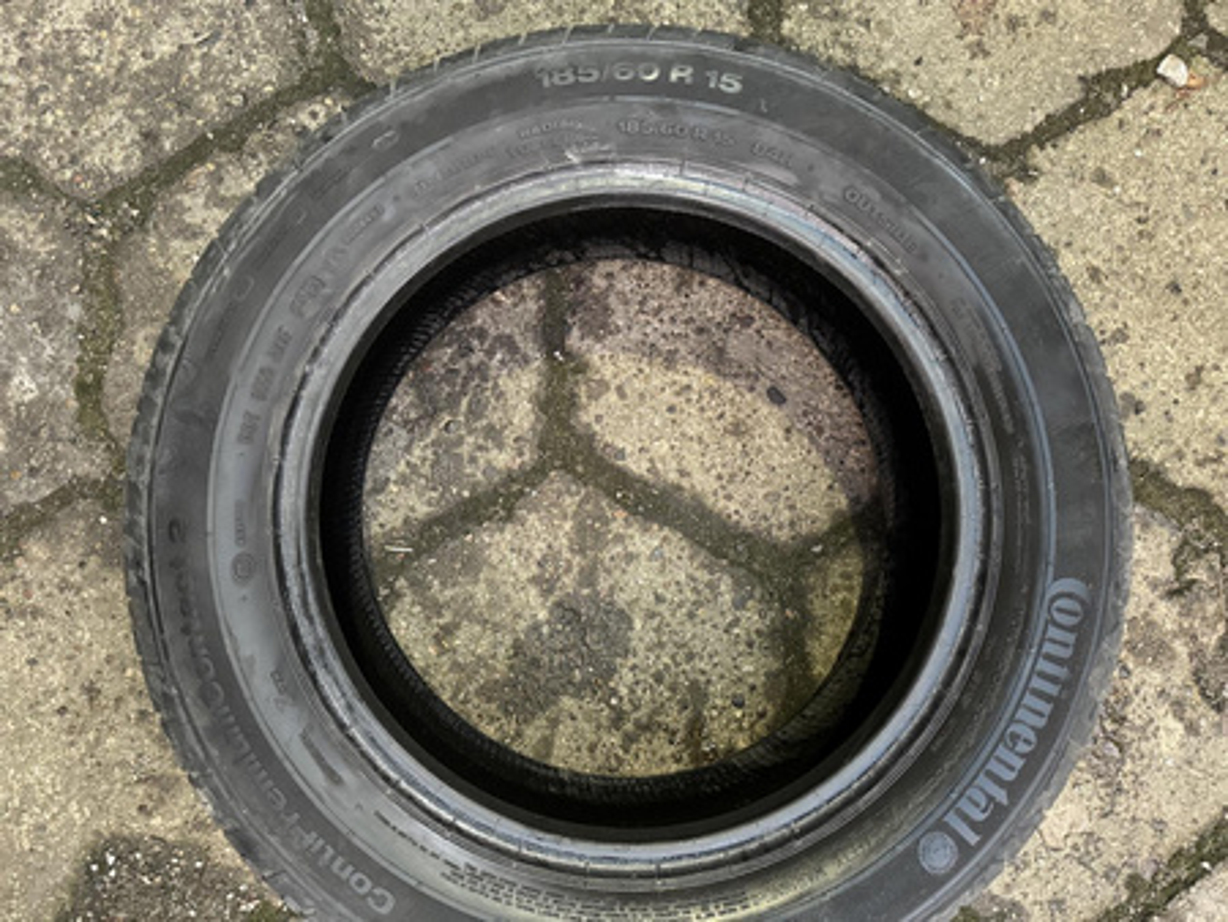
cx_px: 614
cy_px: 461
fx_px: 852
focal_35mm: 24
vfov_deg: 56.9
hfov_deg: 71.6
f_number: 1.78
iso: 800
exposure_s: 1/33
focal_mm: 6.86
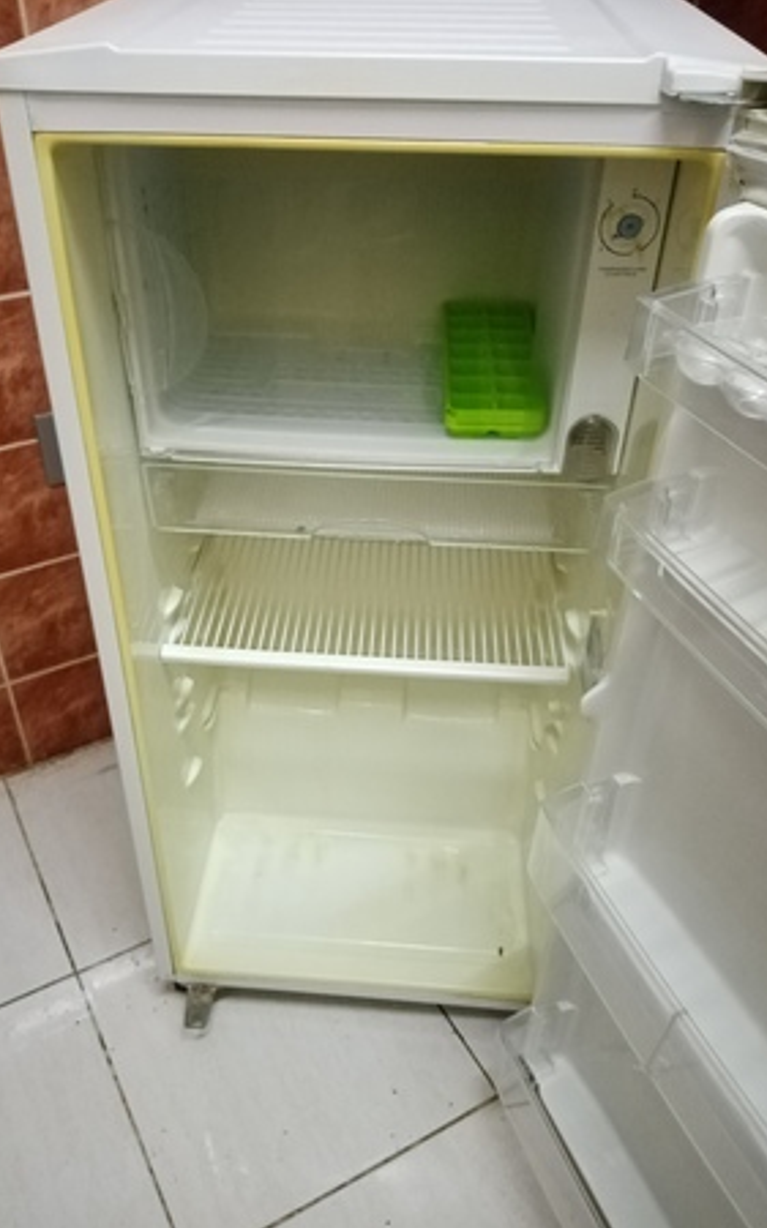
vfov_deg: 66.5
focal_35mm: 28
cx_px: 337
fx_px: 937
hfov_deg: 44.4
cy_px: 613
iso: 1348
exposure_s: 1/20
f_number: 1.8
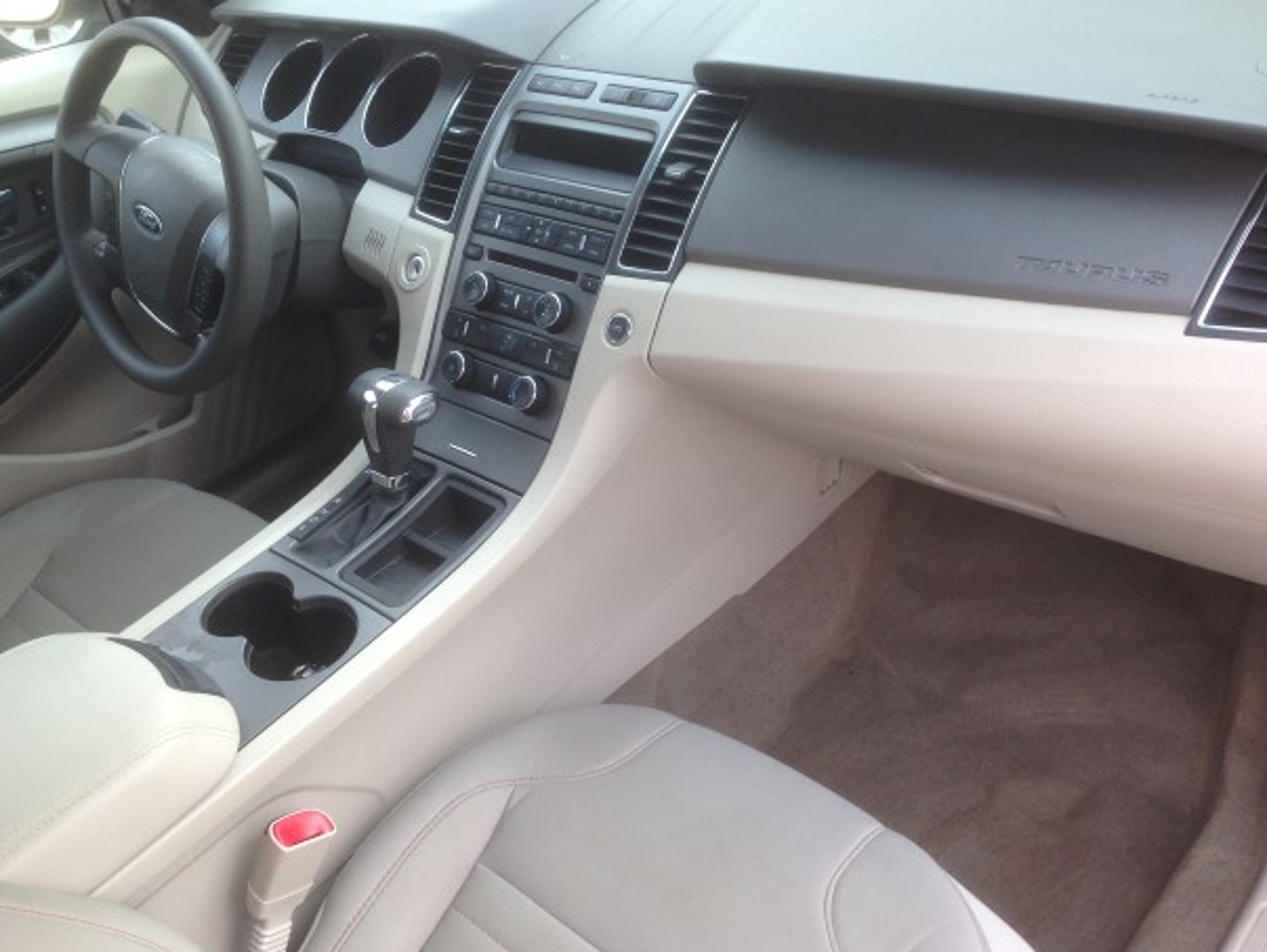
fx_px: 1282
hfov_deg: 52.6
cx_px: 628
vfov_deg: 40.7
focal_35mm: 35
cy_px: 475
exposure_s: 1/120
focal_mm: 4.12
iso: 50
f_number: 2.4
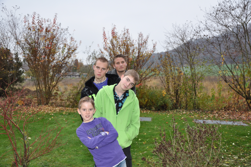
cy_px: 84
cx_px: 126
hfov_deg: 49.6
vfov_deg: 34.1
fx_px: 272
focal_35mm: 39
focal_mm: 26
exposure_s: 1/100
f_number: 5
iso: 400
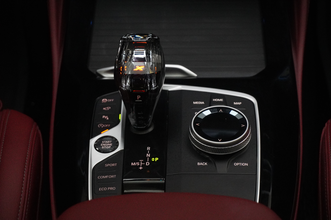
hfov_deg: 27.0
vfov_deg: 18.2
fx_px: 690
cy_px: 110
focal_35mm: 75
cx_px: 166
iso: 6400
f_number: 6.3
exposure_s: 1/80
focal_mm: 50
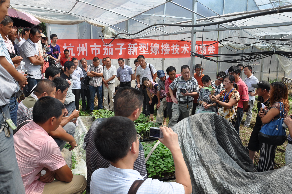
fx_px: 219
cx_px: 146
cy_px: 97
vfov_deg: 47.8
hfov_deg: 67.4
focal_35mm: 27
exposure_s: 1/200
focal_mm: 18
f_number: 8
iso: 200
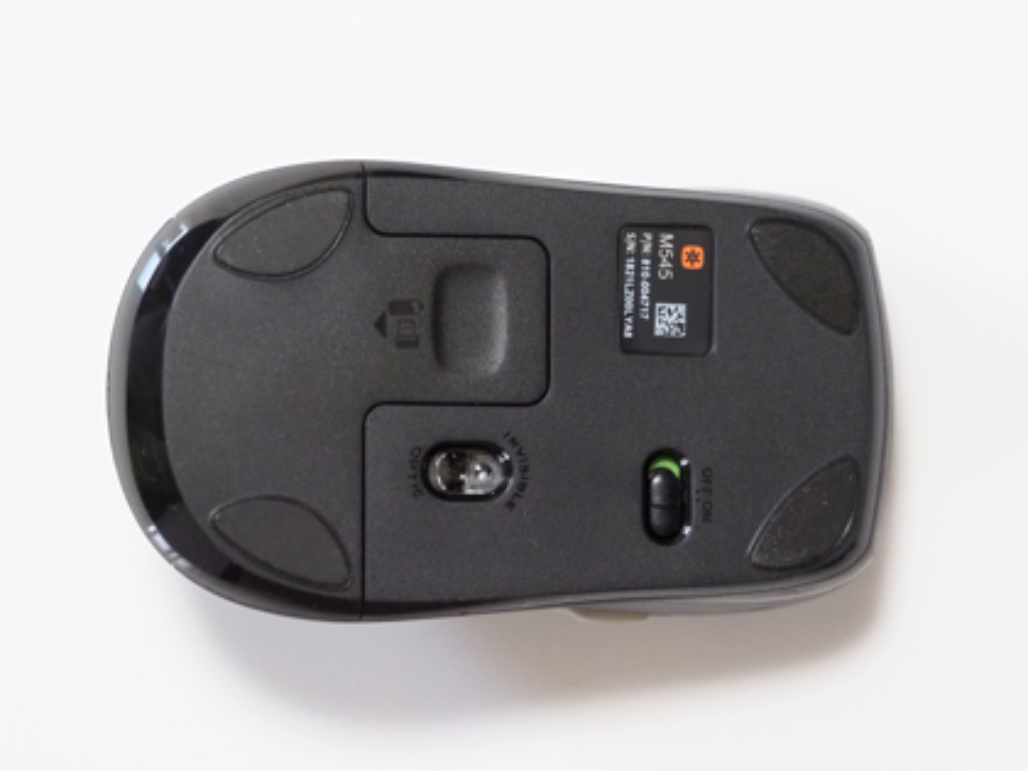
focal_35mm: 120
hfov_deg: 16.4
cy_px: 386
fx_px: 3564
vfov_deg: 12.3
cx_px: 514
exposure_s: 1/100
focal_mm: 60
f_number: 5
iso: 6400
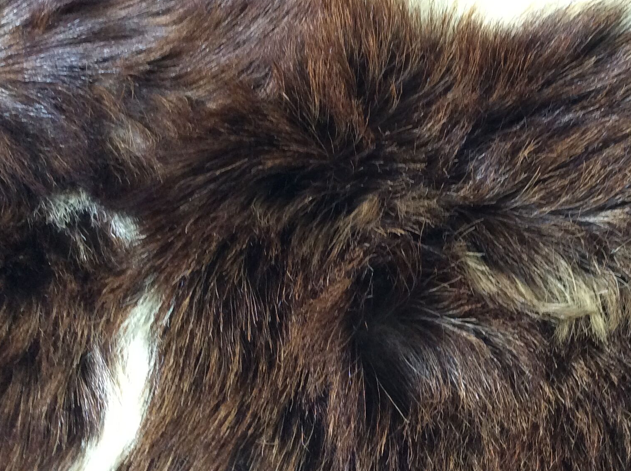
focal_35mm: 55
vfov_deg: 26.5
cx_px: 474
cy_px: 225
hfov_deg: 34.3
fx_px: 1001
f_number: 2.4
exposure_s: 1/25
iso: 160
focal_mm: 3.3
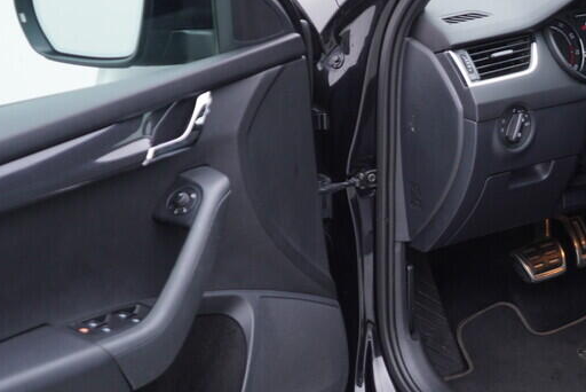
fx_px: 1173
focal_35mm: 72
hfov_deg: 26.6
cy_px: 261
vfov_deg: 18.9
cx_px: 577
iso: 125
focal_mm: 24
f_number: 2.8
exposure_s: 1/40
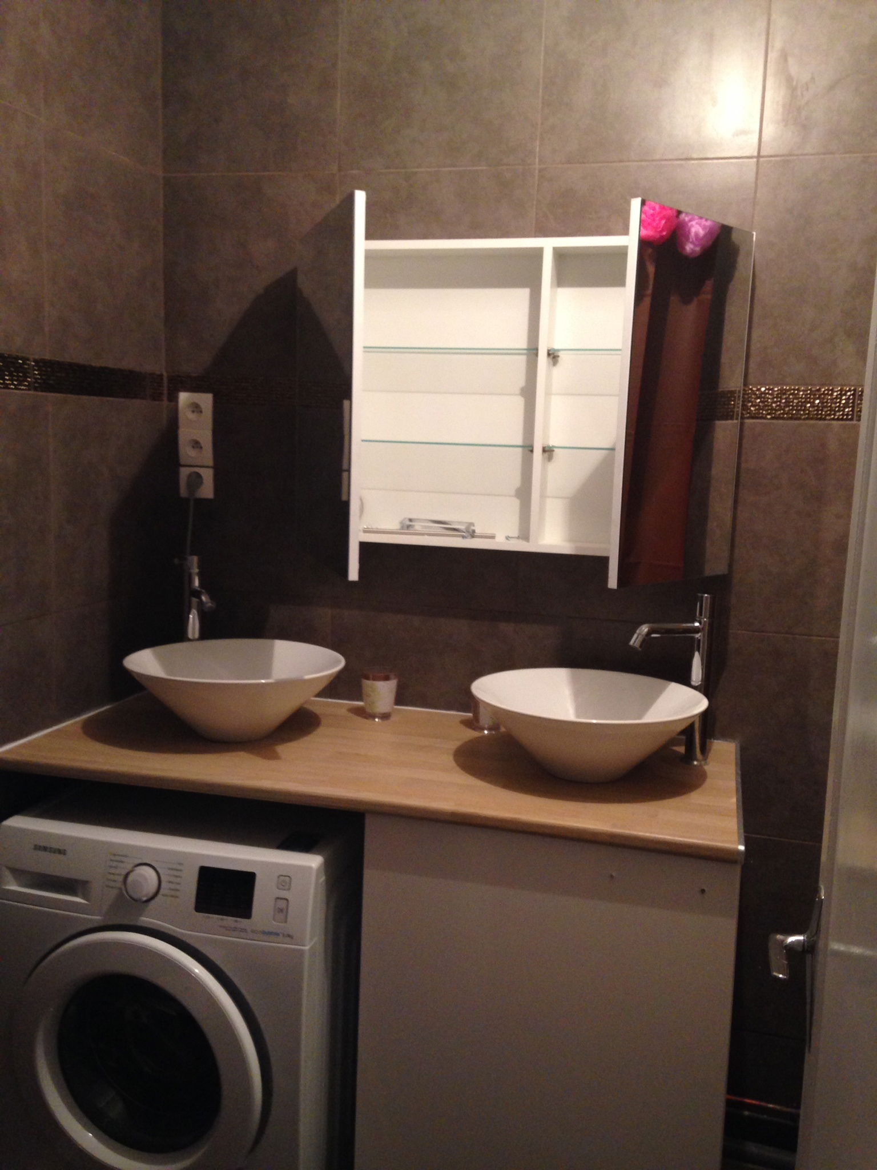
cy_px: 585
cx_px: 438
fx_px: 1115
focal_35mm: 33
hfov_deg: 42.9
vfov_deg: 55.4
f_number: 2.4
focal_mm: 4.12
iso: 200
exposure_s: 1/20
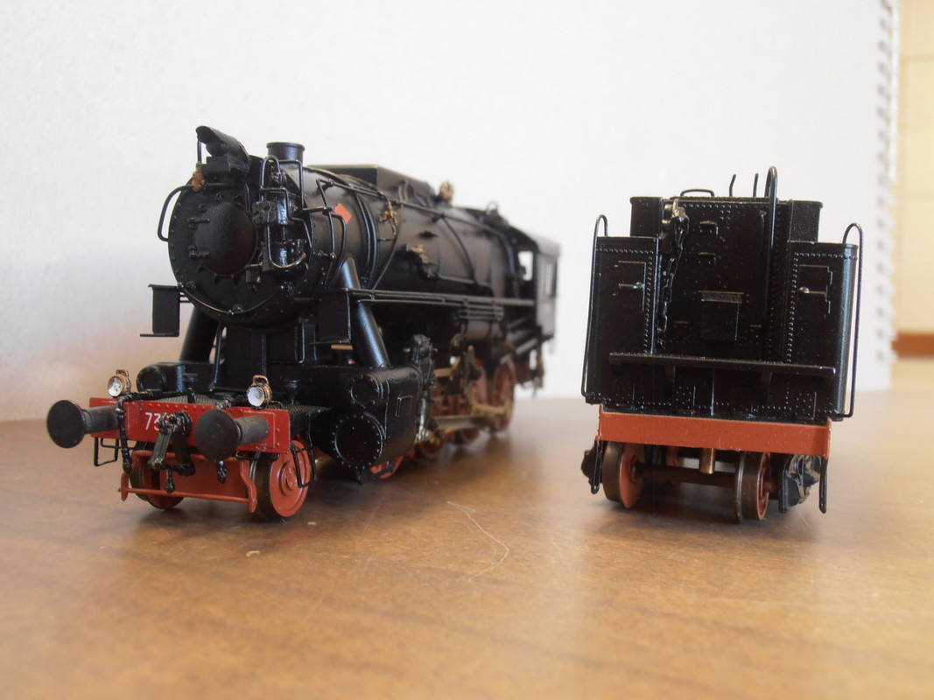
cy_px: 350
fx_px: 998
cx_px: 467
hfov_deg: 50.1
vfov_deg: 38.7
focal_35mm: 37
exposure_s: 1/8
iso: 125
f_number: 3.9
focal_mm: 6.61
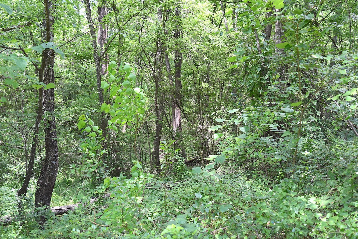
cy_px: 120
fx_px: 403
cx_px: 179
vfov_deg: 33.1
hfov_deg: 47.9
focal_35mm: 40
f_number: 6.3
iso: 400
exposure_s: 1/160
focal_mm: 27
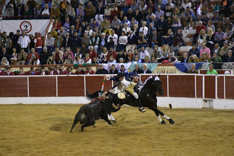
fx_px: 780
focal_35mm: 120
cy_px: 78
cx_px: 117
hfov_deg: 17.1
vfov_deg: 11.4
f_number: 4
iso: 10000
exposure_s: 1/1250
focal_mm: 80
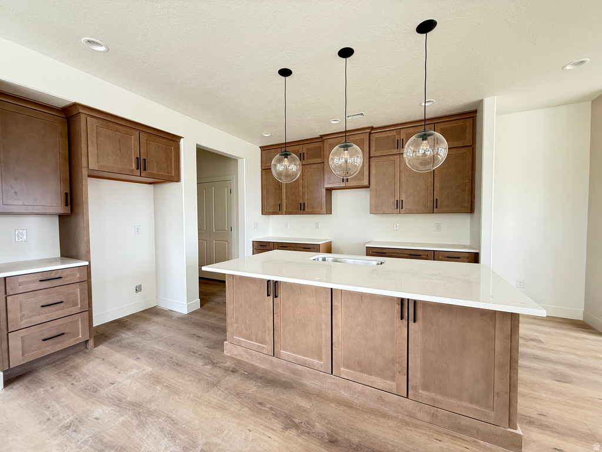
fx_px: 243
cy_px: 226
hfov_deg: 102.1
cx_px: 301
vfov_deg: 85.7
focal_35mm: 14
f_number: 2.2
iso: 160
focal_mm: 2.22
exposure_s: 1/99
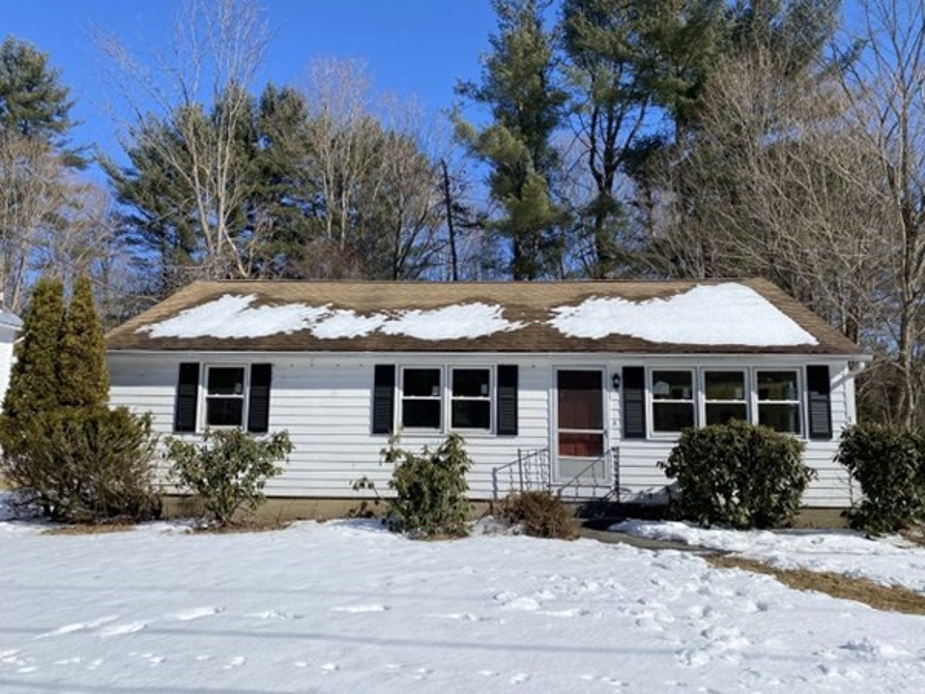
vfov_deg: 53.1
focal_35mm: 26
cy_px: 347
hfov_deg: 67.3
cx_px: 462
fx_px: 695
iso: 32
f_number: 1.8
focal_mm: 4.25
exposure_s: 1/5236
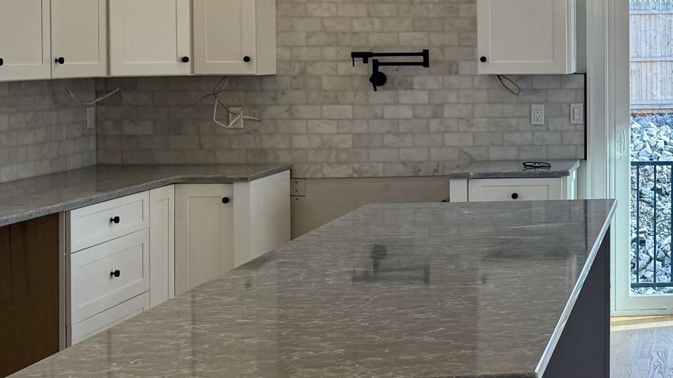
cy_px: 66
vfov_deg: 17.1
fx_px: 1249
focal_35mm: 70
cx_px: 820
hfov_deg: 26.6
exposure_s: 1/621
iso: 80
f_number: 1.78
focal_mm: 6.76
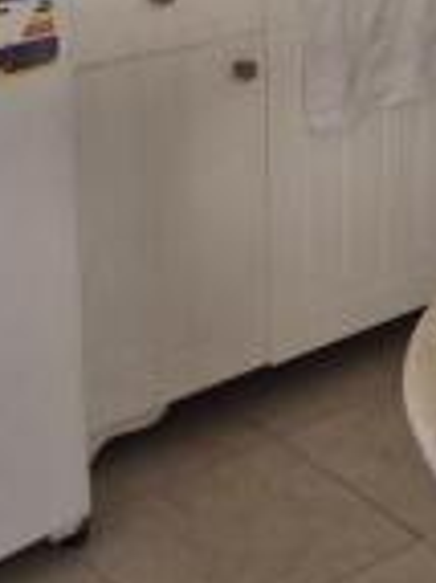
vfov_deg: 19.7
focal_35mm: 94
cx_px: 617
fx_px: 1581
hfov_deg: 14.8
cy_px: -108
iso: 250
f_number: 1.8
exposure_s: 1/100
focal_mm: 5.4
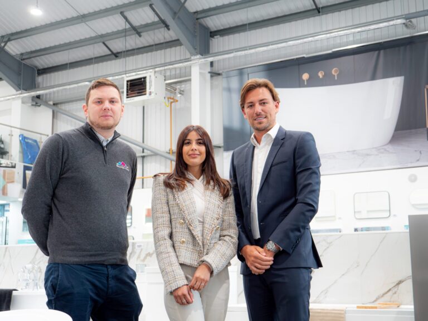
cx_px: 214
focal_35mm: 52
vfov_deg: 28.0
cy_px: 160
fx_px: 643
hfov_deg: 36.8
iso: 640
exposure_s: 1/60
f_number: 3.5
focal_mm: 24
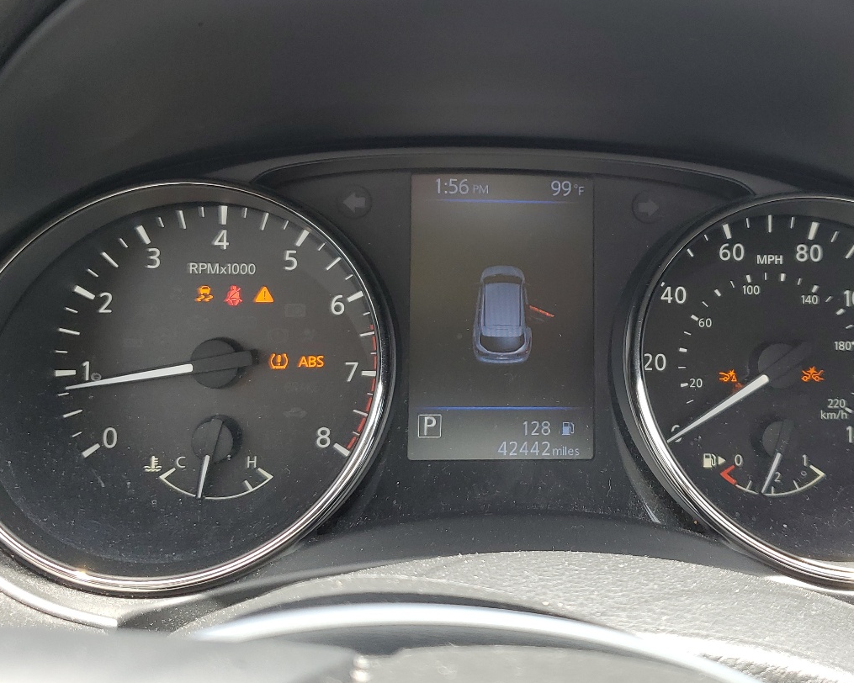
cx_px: 517
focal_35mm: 40
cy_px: 277
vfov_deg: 37.2
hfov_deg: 45.5
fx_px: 1011
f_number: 1.5
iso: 50
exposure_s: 1/204
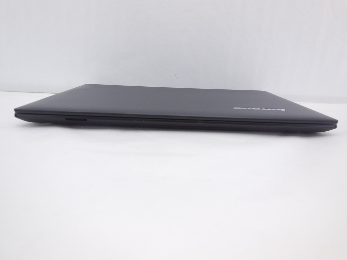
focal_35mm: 25
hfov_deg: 69.4
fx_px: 251
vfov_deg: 54.9
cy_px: 130
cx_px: 174
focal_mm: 4.5
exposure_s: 1/100
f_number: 3.1
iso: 125
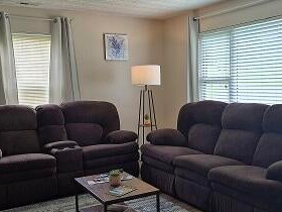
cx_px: 166
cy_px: 109
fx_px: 334
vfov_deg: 35.1
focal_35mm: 41
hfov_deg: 45.6
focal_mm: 5.4
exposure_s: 1/120
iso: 50
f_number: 1.8
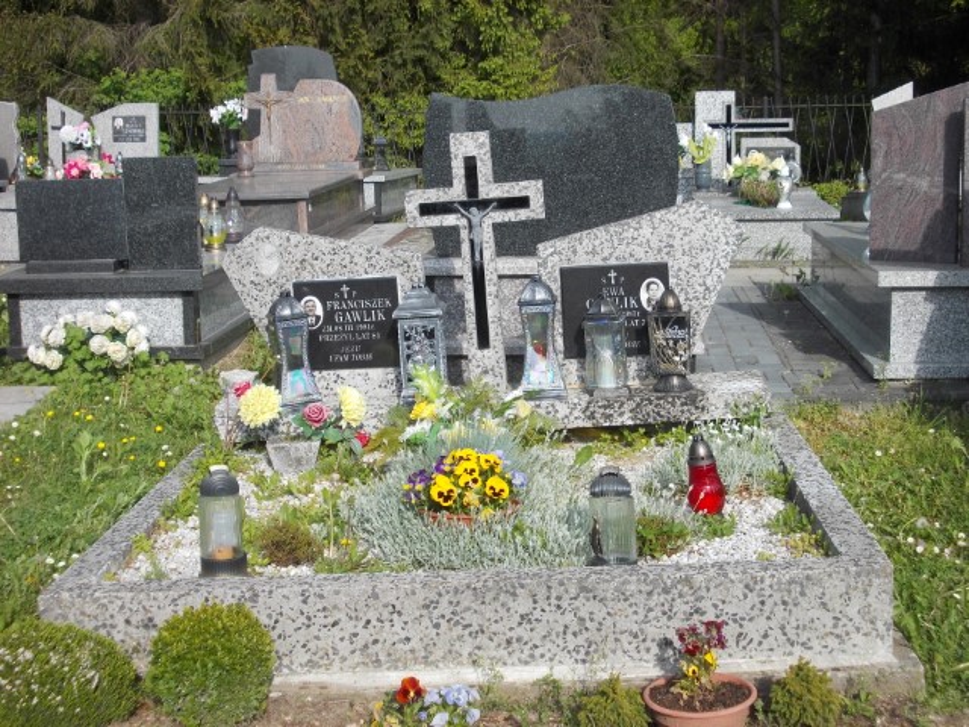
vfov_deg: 28.6
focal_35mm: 51
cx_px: 484
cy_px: 364
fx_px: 1428
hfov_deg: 37.5
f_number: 3.6
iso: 80
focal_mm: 7.2
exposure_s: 1/500
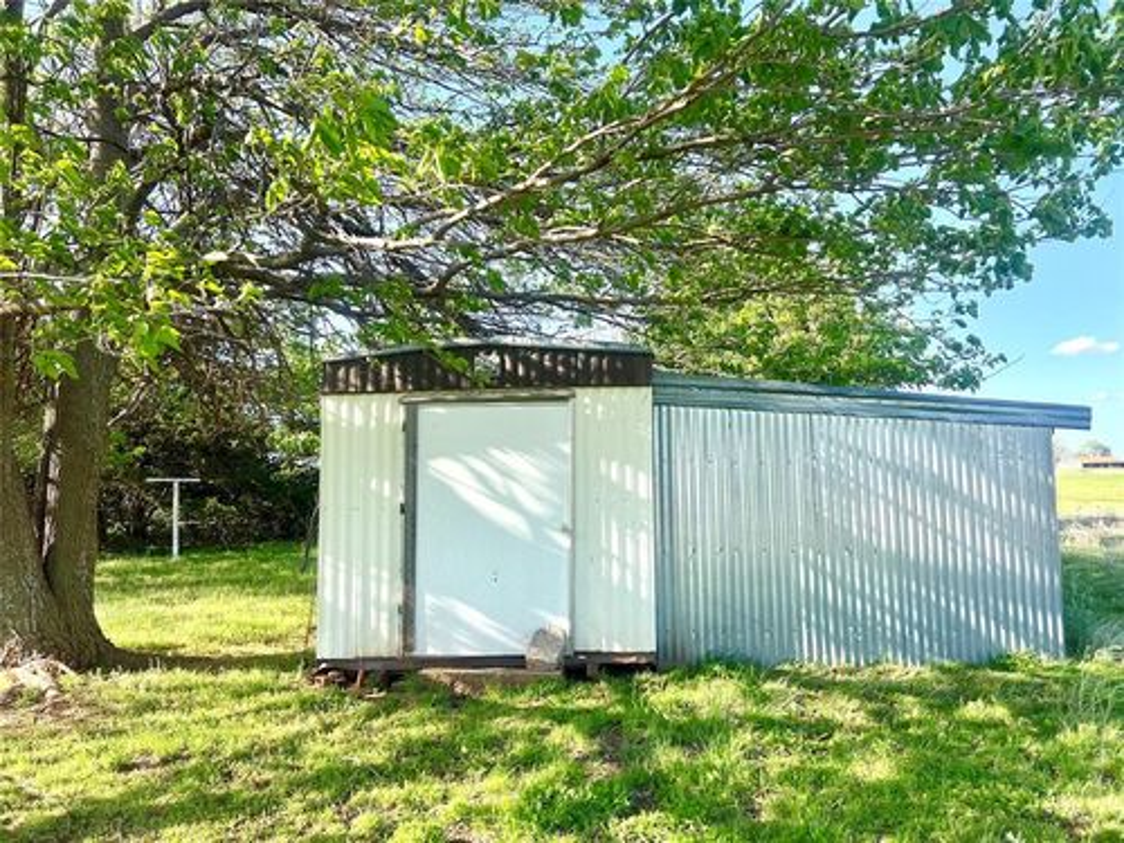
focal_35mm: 26
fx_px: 844
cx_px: 562
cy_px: 422
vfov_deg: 53.1
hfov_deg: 67.3
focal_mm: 5.7
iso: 50
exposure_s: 1/1183
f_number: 1.5
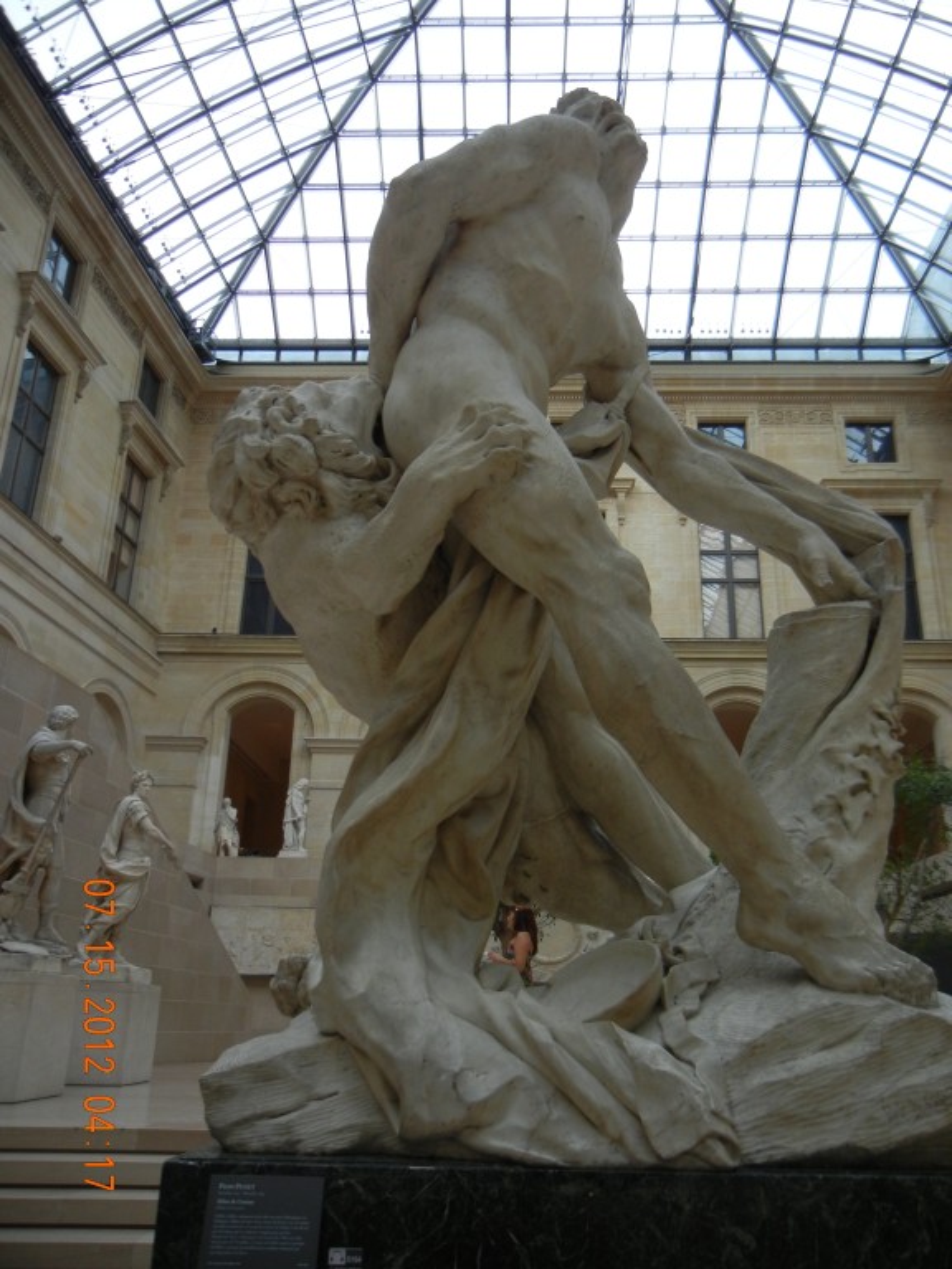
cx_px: 476
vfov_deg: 60.0
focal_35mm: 30
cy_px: 634
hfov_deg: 46.8
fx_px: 1100
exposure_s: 1/55.5
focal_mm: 5.4
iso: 188
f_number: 3.5
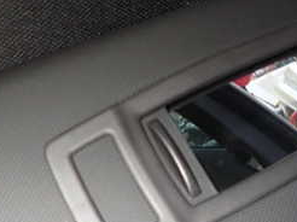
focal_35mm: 61
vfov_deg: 23.9
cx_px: 173
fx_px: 523
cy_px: 87
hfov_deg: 31.7
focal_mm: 4.5
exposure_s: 1/30
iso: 200
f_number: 2
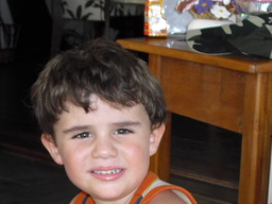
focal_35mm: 90
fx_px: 707
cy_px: 190
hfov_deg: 21.7
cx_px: 99
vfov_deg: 16.2
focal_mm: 6.3
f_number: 3.1
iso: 100
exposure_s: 1/125
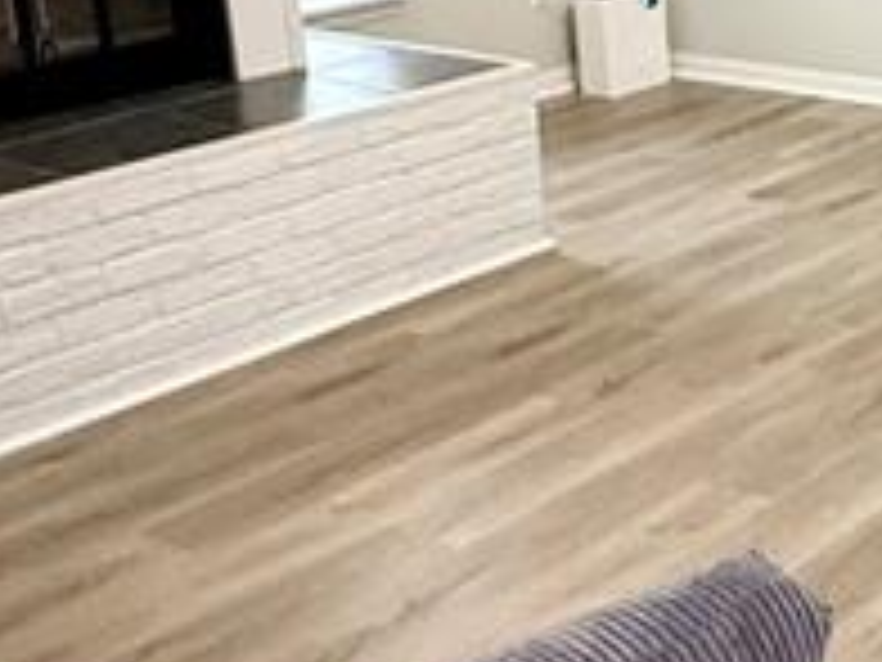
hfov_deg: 24.6
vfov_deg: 20.1
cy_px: 225
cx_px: 999
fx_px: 1860
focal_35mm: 73
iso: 500
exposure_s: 1/60
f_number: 2.2
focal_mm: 2.22
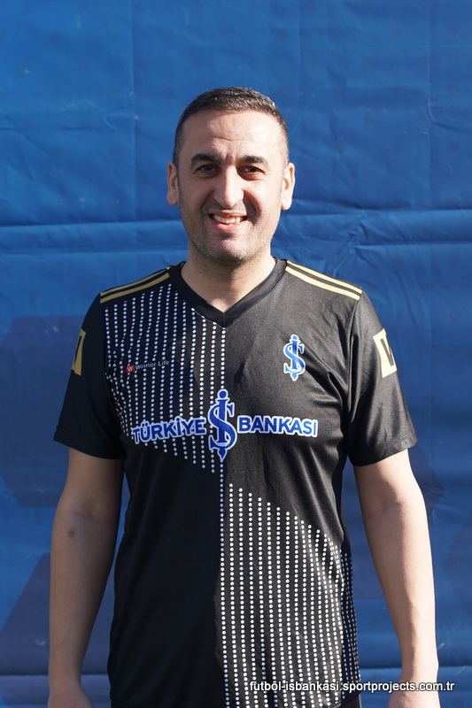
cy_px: 354
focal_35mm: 80
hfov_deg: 17.1
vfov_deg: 25.4
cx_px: 236
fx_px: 1574
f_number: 4.5
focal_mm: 80
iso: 100
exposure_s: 1/320
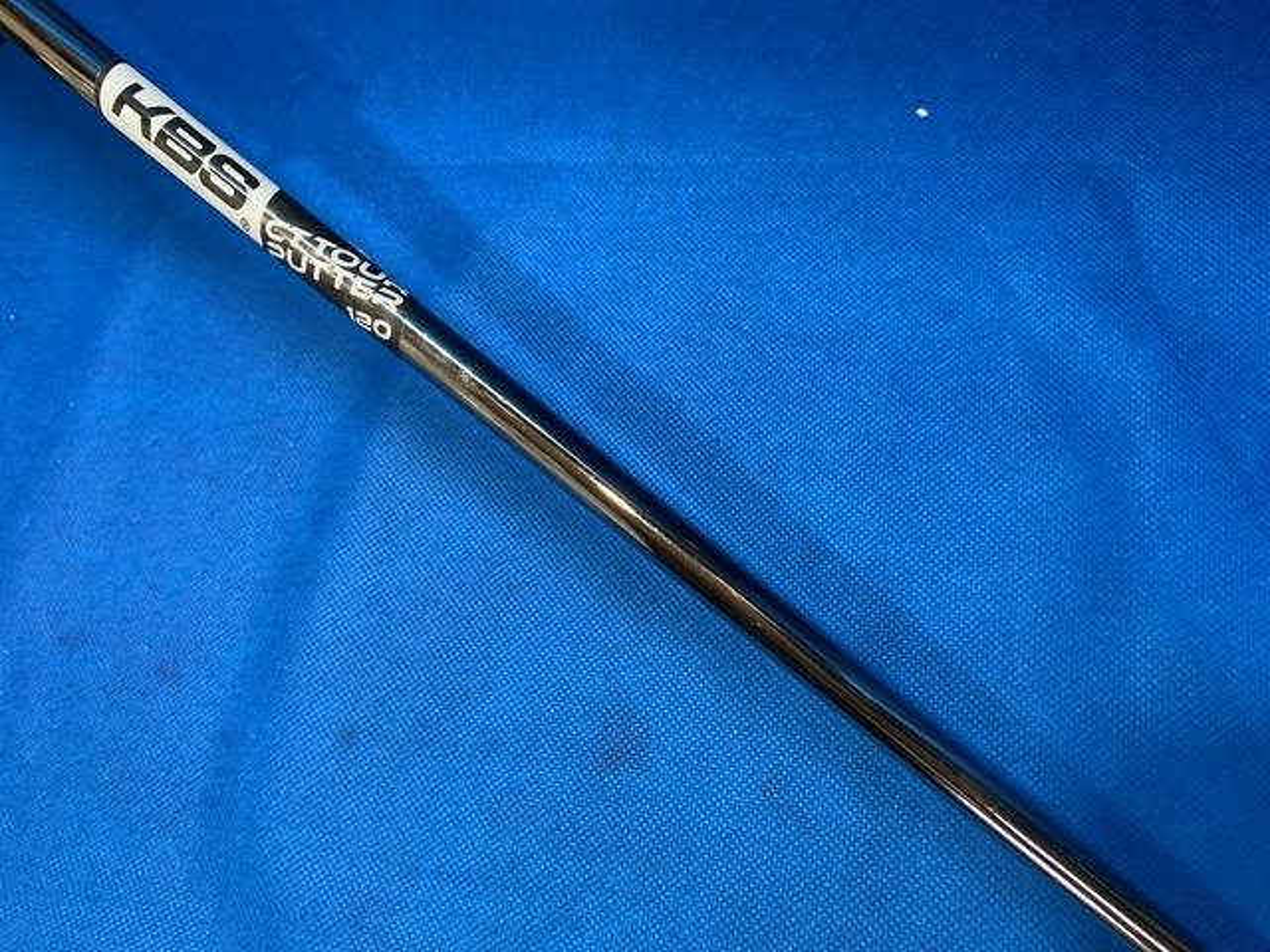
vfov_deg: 53.1
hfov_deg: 67.3
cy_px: 476
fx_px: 954
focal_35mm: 26
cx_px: 635
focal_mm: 4.25
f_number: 1.8
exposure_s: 1/60
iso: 100
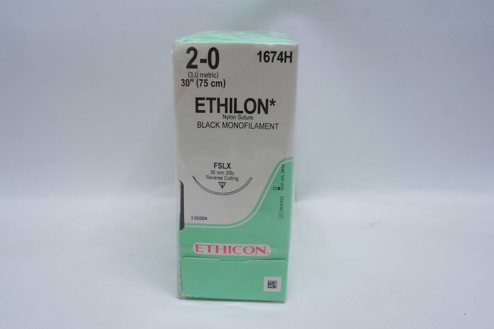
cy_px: 164
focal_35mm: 33
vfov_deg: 39.9
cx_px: 247
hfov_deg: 57.3
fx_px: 452
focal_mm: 22
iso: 800
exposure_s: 1/80
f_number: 7.1
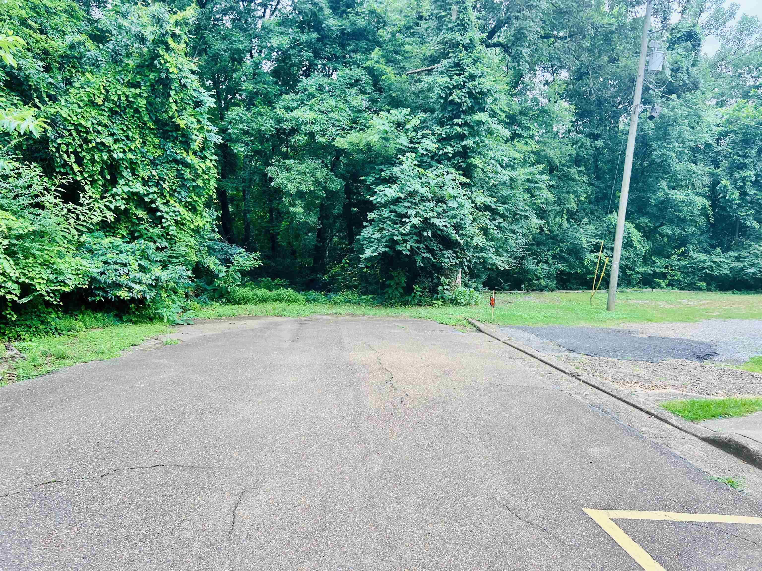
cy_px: 286
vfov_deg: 53.1
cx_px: 381
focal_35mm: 26
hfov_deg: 67.3
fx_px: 572
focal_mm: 5.7
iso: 40
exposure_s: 1/121
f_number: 1.5
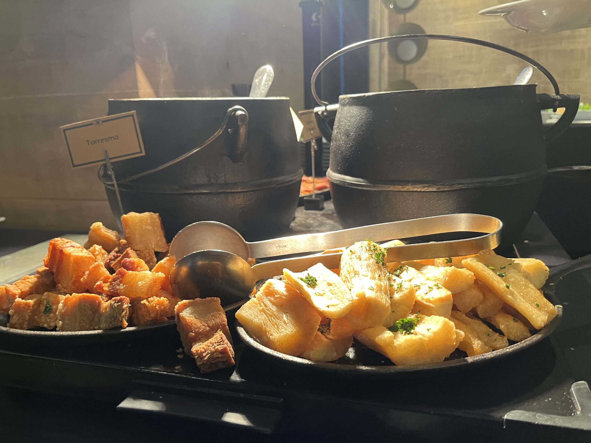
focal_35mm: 29
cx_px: 282
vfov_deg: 48.2
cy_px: 240
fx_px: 495
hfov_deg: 61.6
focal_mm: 5.1
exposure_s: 1/60
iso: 250
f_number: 1.6
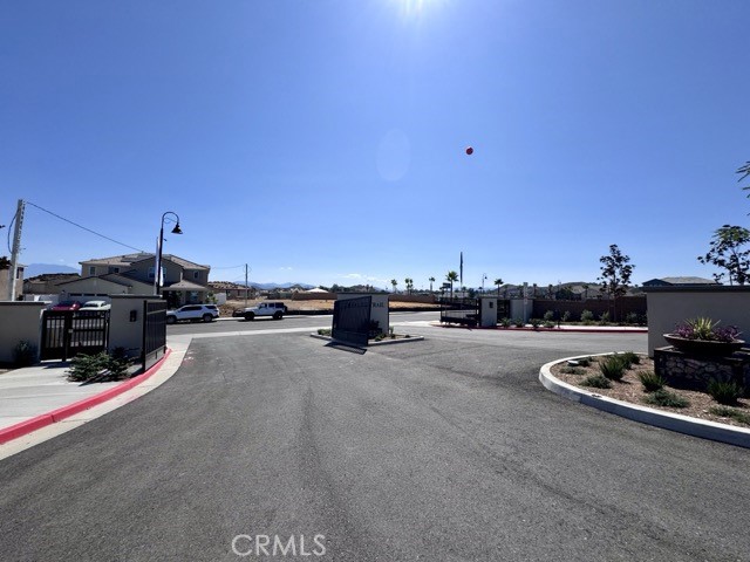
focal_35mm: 14
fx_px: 303
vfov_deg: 85.7
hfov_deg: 102.1
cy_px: 281
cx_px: 375
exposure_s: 1/3390
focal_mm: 2.22
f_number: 2.2
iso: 50
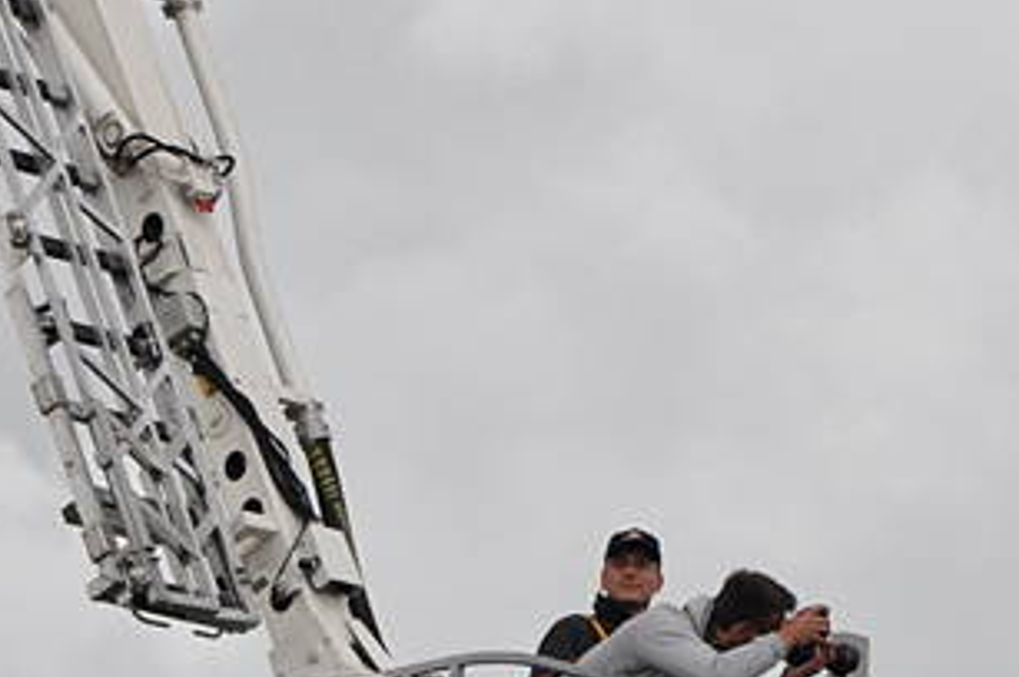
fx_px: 12310
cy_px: 831
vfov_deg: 3.1
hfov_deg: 4.7
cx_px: 694
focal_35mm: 435
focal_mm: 105
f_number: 11
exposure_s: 1/2000
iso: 1250
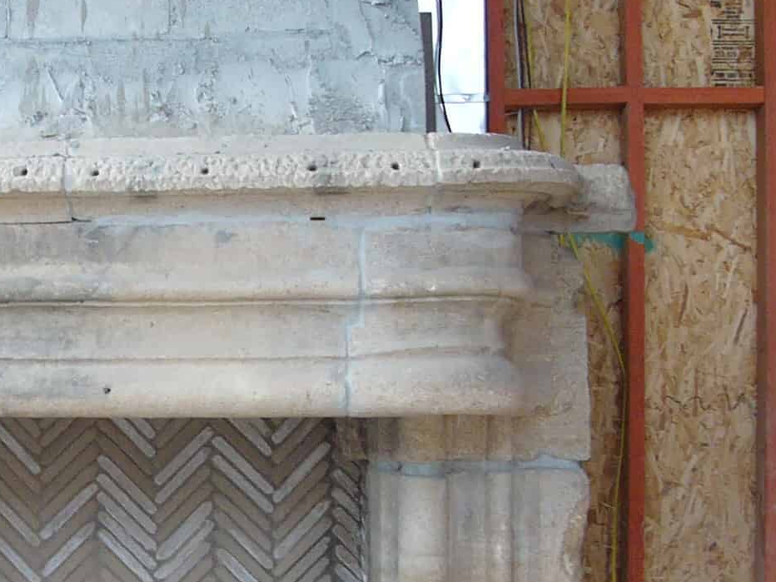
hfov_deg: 21.5
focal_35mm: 89
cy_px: 435
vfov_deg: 16.5
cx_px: 85
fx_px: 1995
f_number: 2.8
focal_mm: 6
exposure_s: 1/50
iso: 100
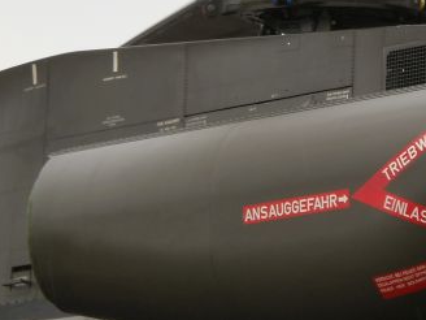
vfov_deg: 5.4
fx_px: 3347
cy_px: -29
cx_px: 355
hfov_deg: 7.3
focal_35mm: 272
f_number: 6
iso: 80
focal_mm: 20.49
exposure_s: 1/80
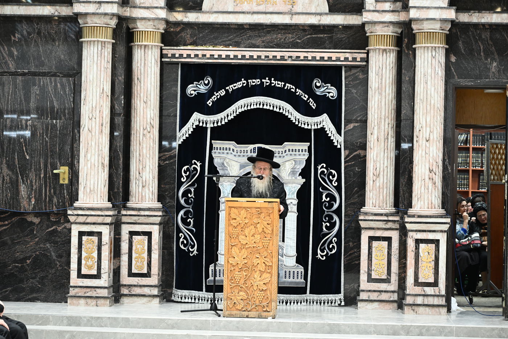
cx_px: 254
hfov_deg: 17.1
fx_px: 1693
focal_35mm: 120
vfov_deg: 11.4
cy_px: 170
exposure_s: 1/100
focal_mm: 120
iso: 2500
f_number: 4.5
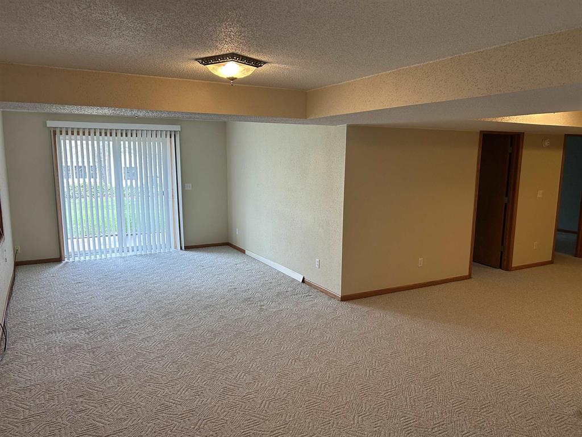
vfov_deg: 53.1
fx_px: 437
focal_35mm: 26
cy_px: 218
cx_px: 291
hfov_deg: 67.3
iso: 125
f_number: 1.5
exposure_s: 1/120
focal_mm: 5.7
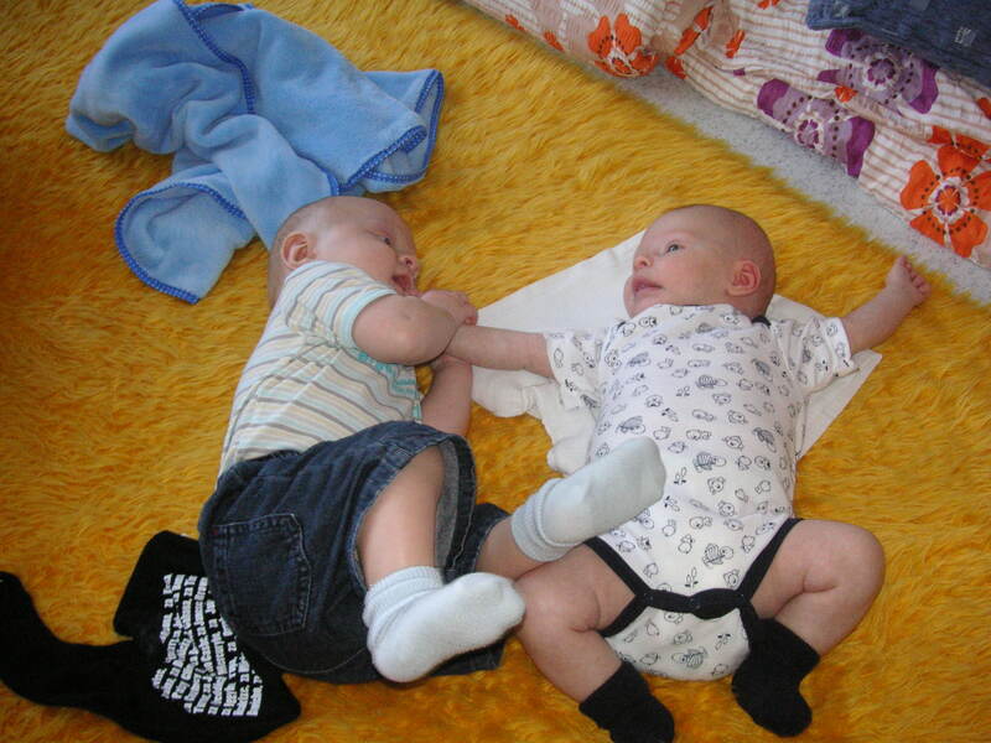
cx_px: 496
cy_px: 372
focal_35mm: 37
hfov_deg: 50.1
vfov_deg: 38.7
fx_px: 1059
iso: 160
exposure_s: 1/45
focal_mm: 6.1
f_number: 2.8
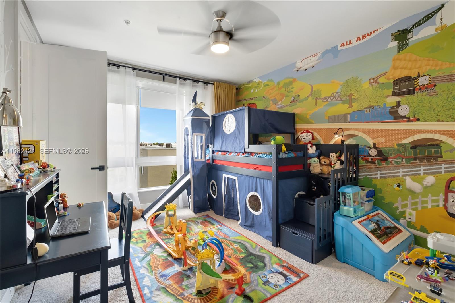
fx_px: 190
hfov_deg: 100.4
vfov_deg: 77.3
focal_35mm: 15
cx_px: 228
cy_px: 152
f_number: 8
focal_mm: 10
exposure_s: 1/15
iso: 1600
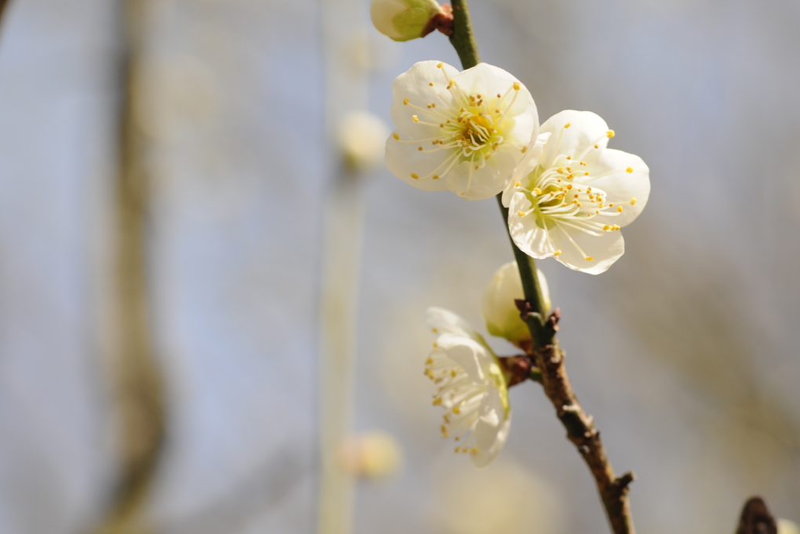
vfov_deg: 10.1
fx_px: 3022
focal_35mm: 136
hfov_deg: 15.1
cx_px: 402
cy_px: 267
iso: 200
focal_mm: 90
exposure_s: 1/400
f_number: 8
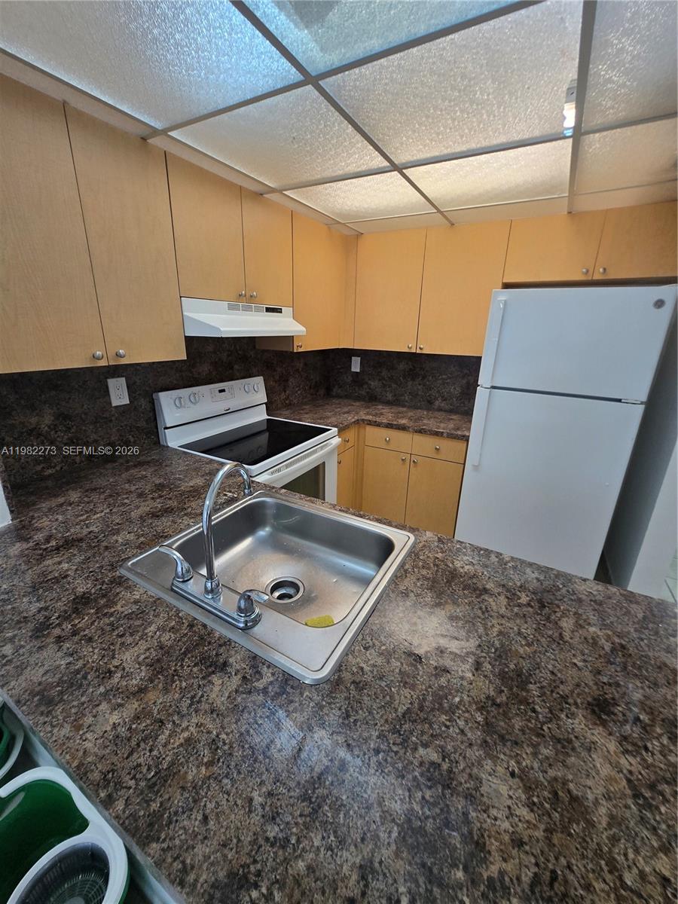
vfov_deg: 106.2
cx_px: 339
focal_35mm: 13
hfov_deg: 89.9
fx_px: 339
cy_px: 452
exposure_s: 1/60
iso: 64
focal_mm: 1.7
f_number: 2.2
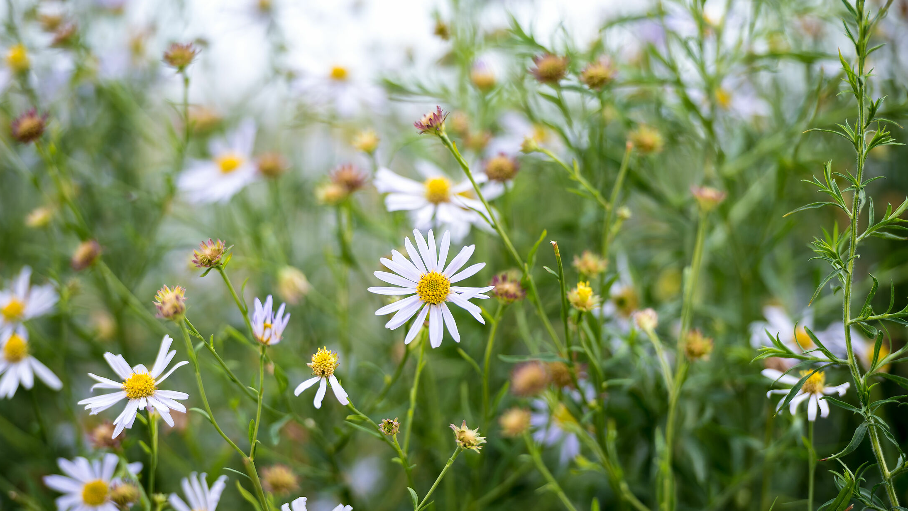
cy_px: 293
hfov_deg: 9.4
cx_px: 436
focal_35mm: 230
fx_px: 5537
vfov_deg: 5.3
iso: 100
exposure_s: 1/640
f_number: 2.8
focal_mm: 200
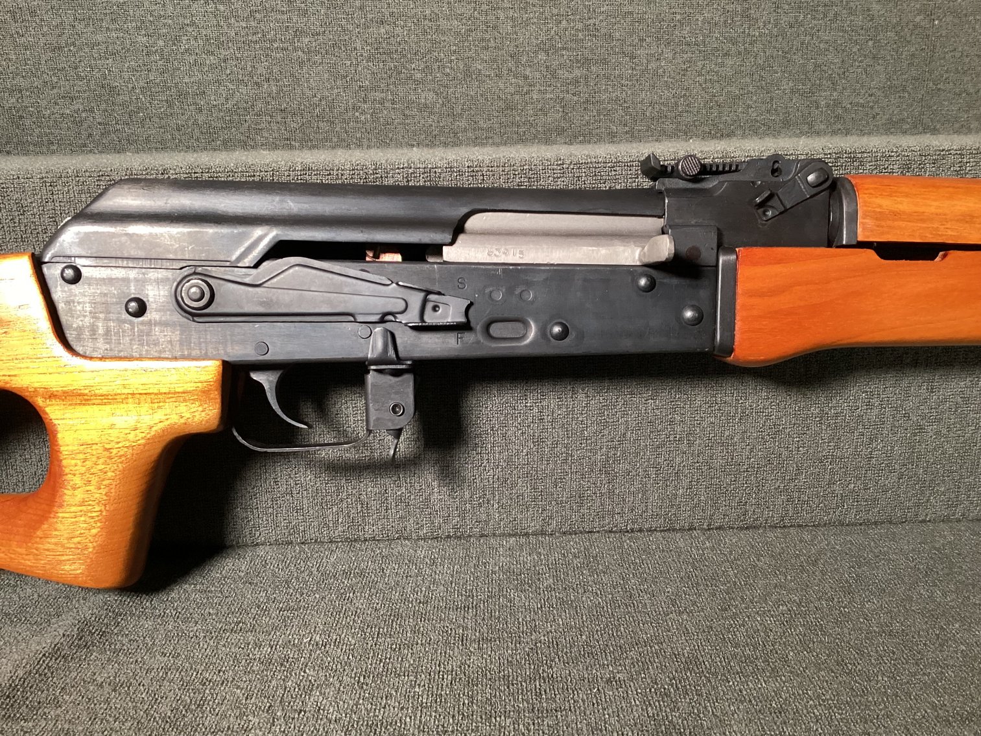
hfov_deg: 58.3
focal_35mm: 31
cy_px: 368
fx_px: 879
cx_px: 490
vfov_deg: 45.4
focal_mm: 3.3
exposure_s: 1/50
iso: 320
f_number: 2.4
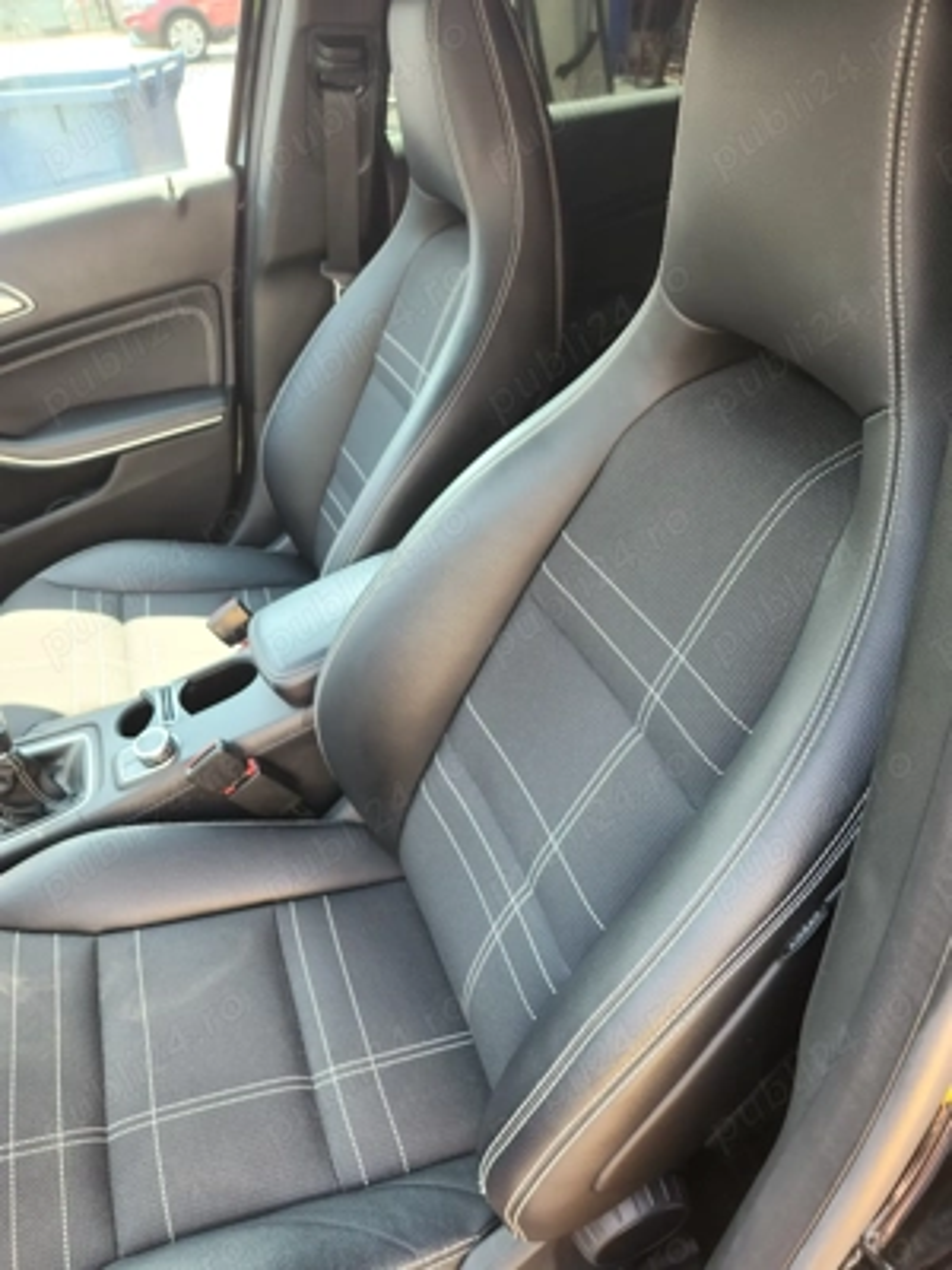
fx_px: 843
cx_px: 476
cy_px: 635
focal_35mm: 23
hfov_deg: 58.9
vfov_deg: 73.9
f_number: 1.8
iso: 32
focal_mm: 5.4
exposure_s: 1/50
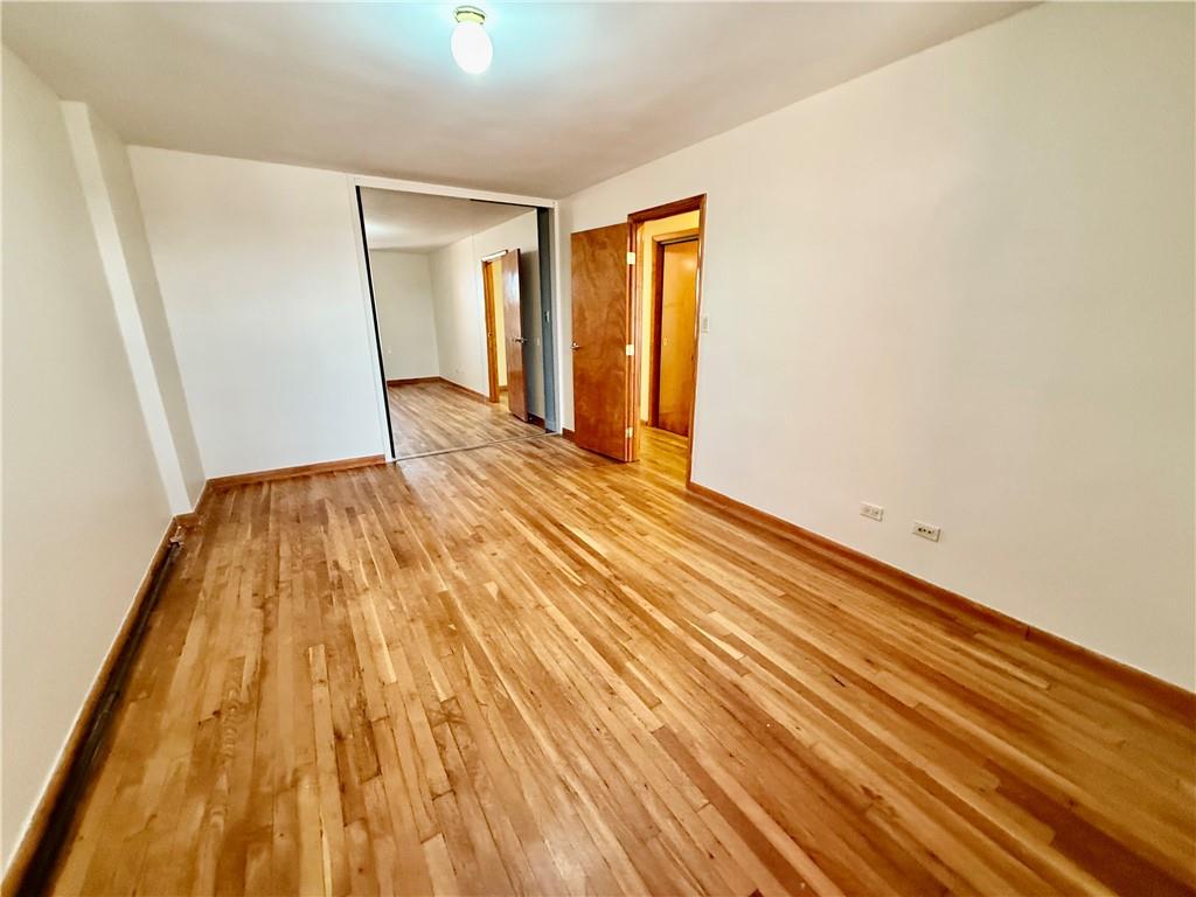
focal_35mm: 14
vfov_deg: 85.7
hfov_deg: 102.1
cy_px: 448
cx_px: 598
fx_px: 484
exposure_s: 1/60
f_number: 2.2
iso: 640
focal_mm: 2.22
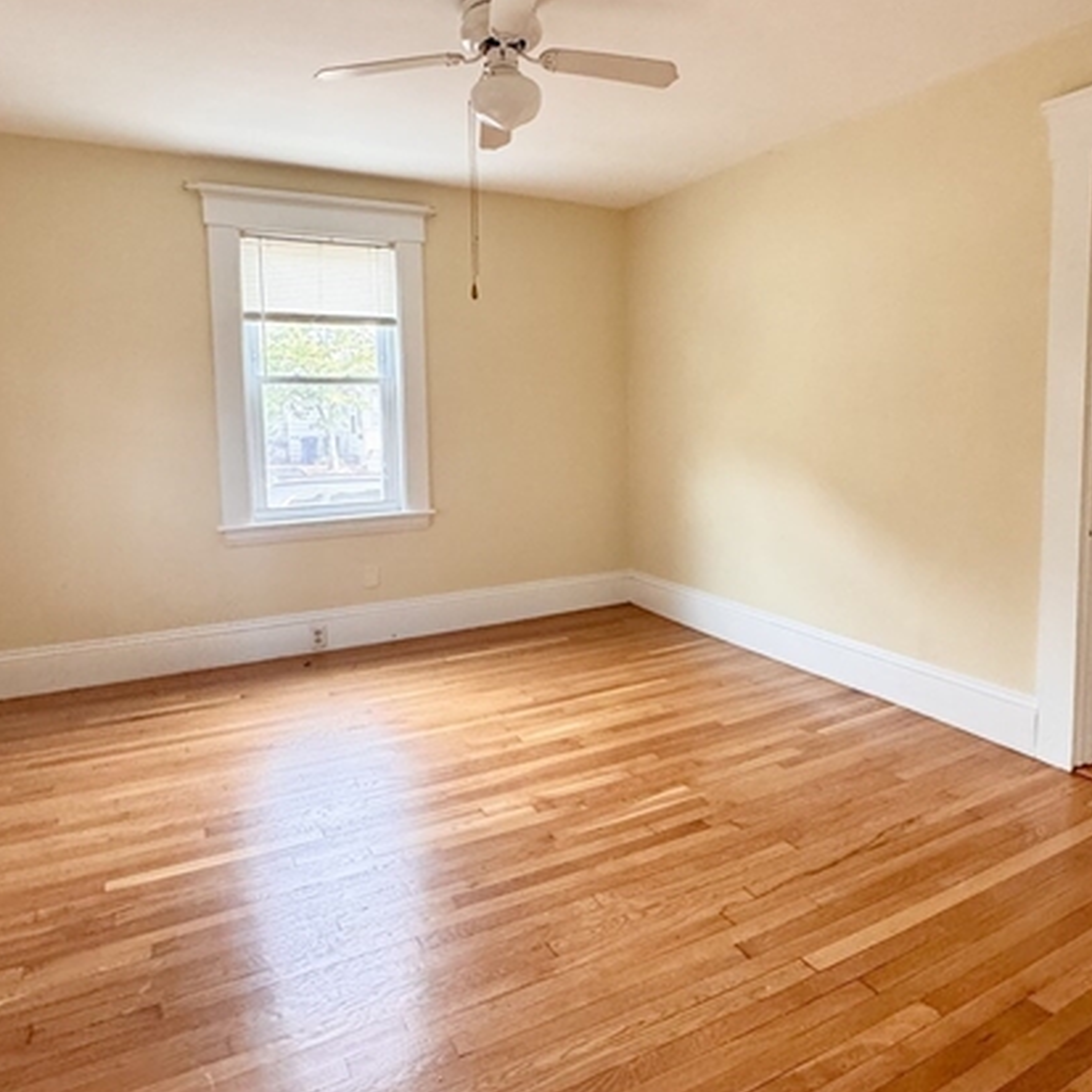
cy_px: 479
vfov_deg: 67.0
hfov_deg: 67.1
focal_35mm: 23
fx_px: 821
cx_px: 598
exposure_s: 1/93
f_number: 2.2
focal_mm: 2.22
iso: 320
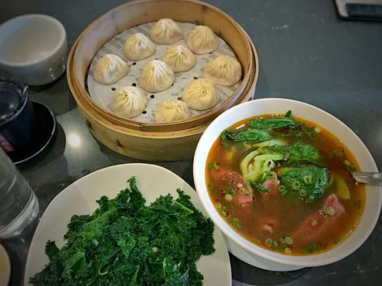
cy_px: 142
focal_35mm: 29
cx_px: 192
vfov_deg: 48.2
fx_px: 320
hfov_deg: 61.7
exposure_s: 1/9
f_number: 1.8
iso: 100
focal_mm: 3.99
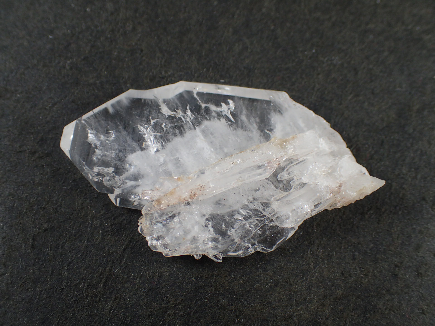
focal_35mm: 40
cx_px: 218
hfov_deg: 46.8
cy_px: 163
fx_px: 503
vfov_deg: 36.0
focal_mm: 7.34
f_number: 2.8
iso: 160
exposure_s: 1/160
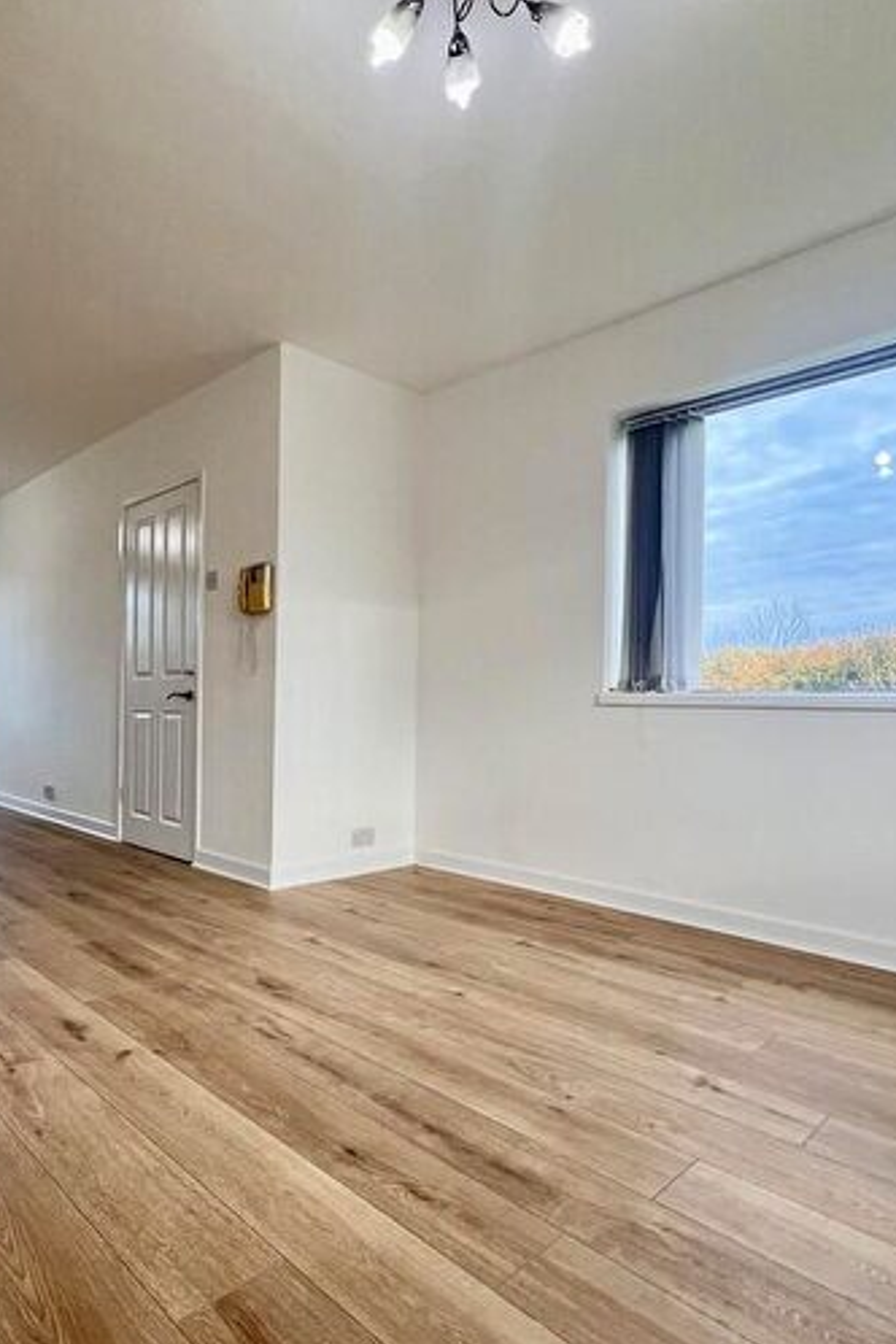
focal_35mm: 19
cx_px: 262
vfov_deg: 86.9
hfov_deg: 62.1
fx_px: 709
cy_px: 698
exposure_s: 1/99
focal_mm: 1.57
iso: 50
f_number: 1.8
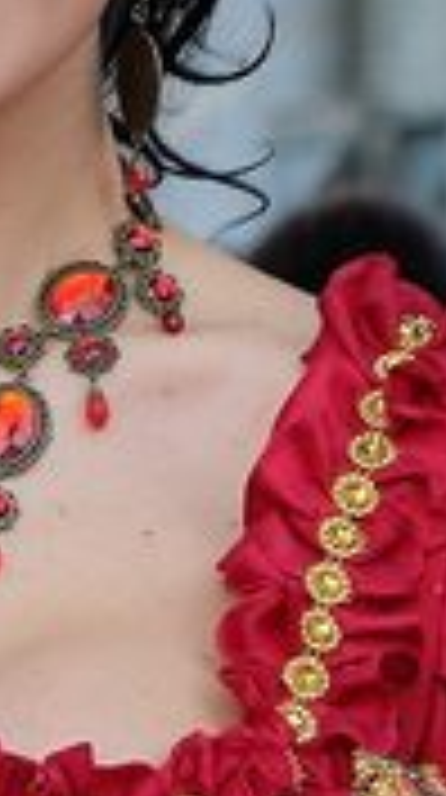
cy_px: 472
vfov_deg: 7.3
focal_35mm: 295
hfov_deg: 4.1
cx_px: -50
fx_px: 6229
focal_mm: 55
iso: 400
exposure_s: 1/420
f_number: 5
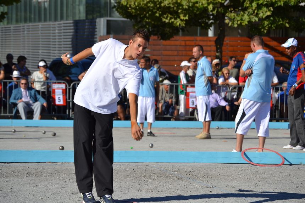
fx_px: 1423
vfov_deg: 8.2
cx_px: 152
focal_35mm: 168
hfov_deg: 12.2
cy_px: 102
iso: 100
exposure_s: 1/640
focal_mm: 112
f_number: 6.3
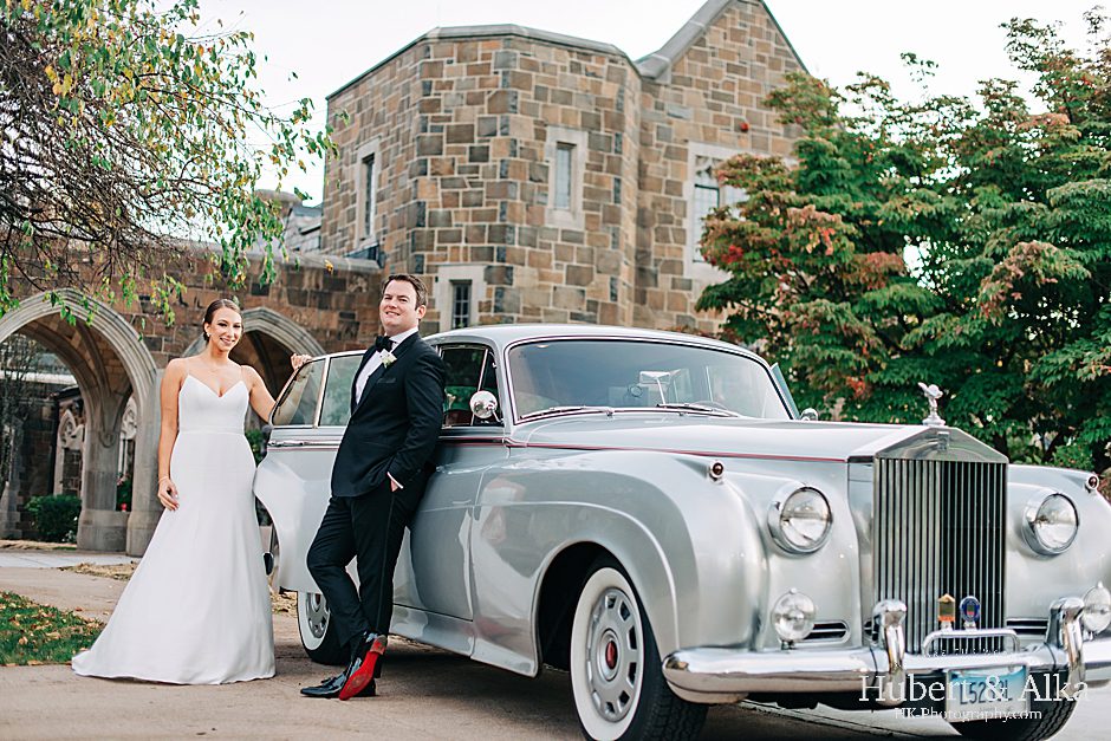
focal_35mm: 50
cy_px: 370
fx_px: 1543
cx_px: 556
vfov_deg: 27.0
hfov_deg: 39.6
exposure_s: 1/800
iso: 500
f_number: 2
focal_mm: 50
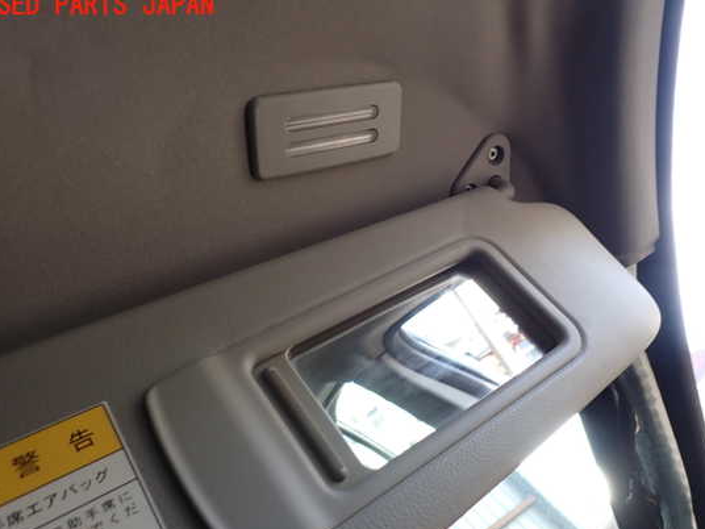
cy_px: 286
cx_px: 370
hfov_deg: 63.4
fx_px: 570
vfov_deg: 49.7
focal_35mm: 28
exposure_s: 1/80
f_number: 2.8
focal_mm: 4.5
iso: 100
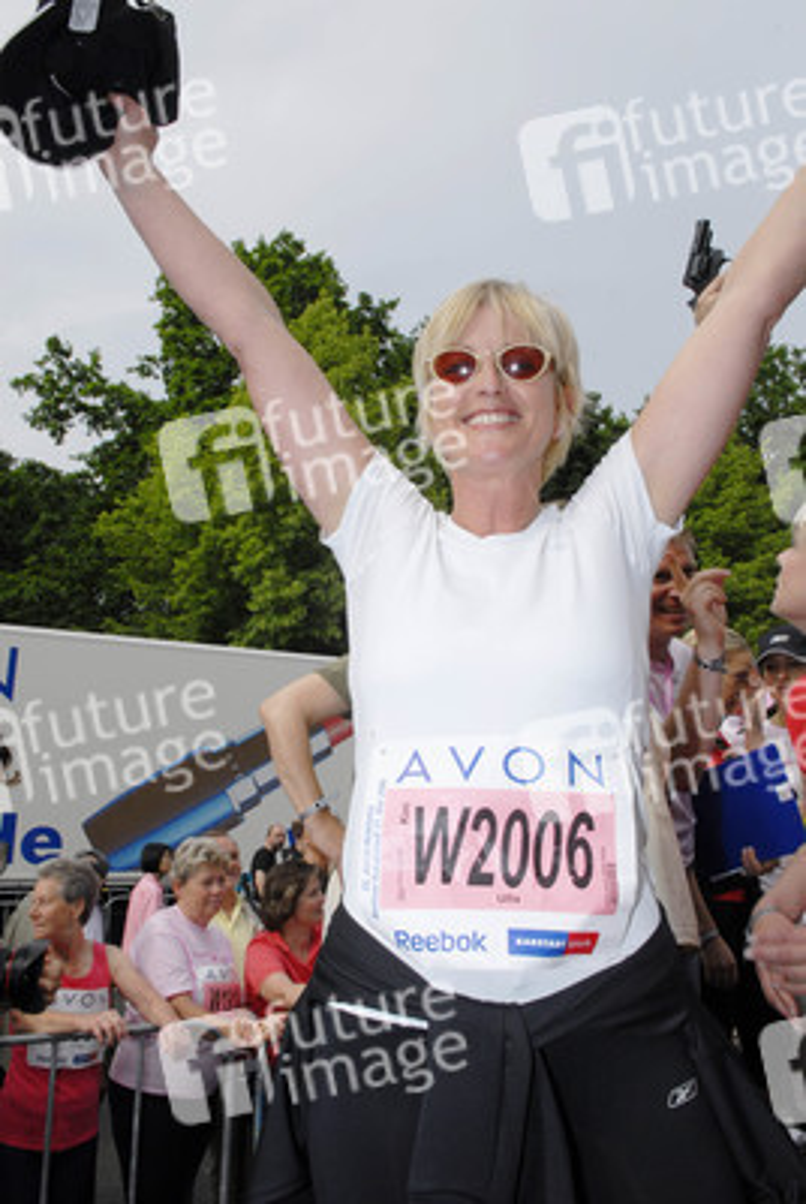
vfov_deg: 70.4
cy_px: 602
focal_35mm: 26
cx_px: 403
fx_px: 853
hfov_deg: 50.6
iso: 250
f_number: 18
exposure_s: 1/250
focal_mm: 17
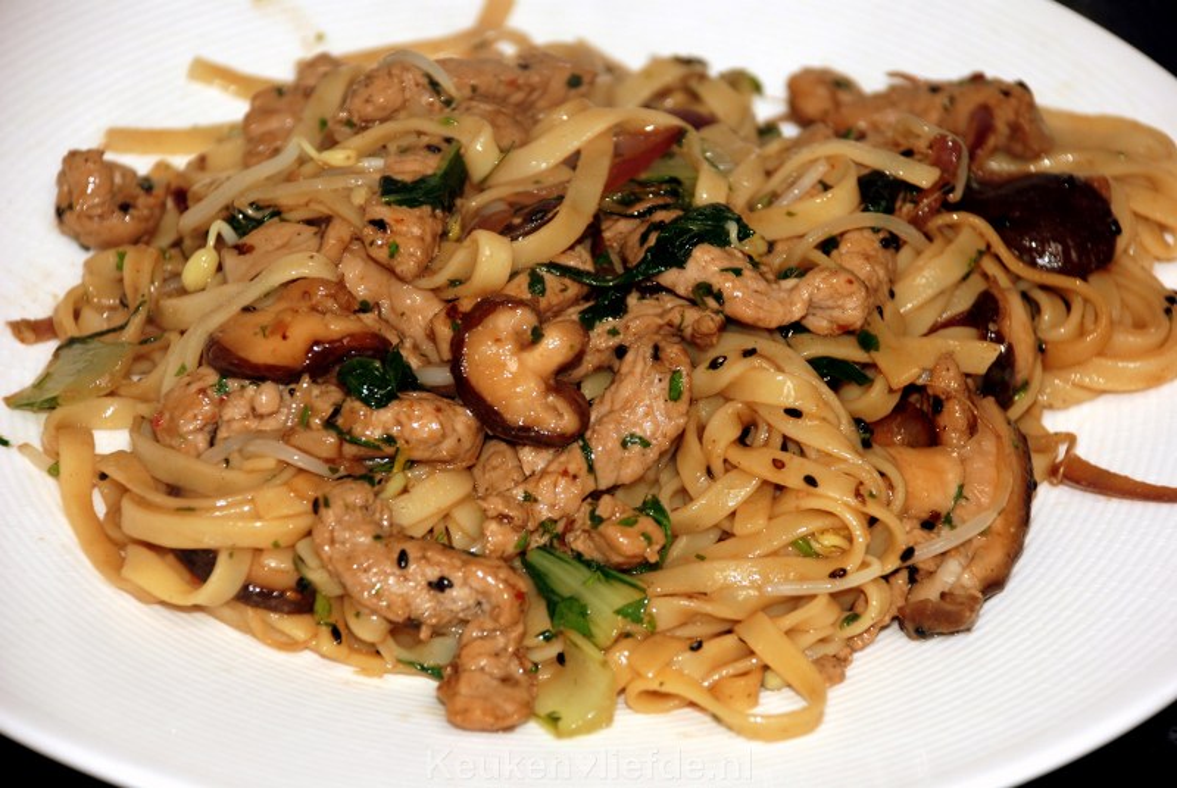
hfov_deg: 14.4
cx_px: 588
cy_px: 394
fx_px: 4666
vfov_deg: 9.7
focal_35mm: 142
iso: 200
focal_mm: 95
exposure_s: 1/60
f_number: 5.6
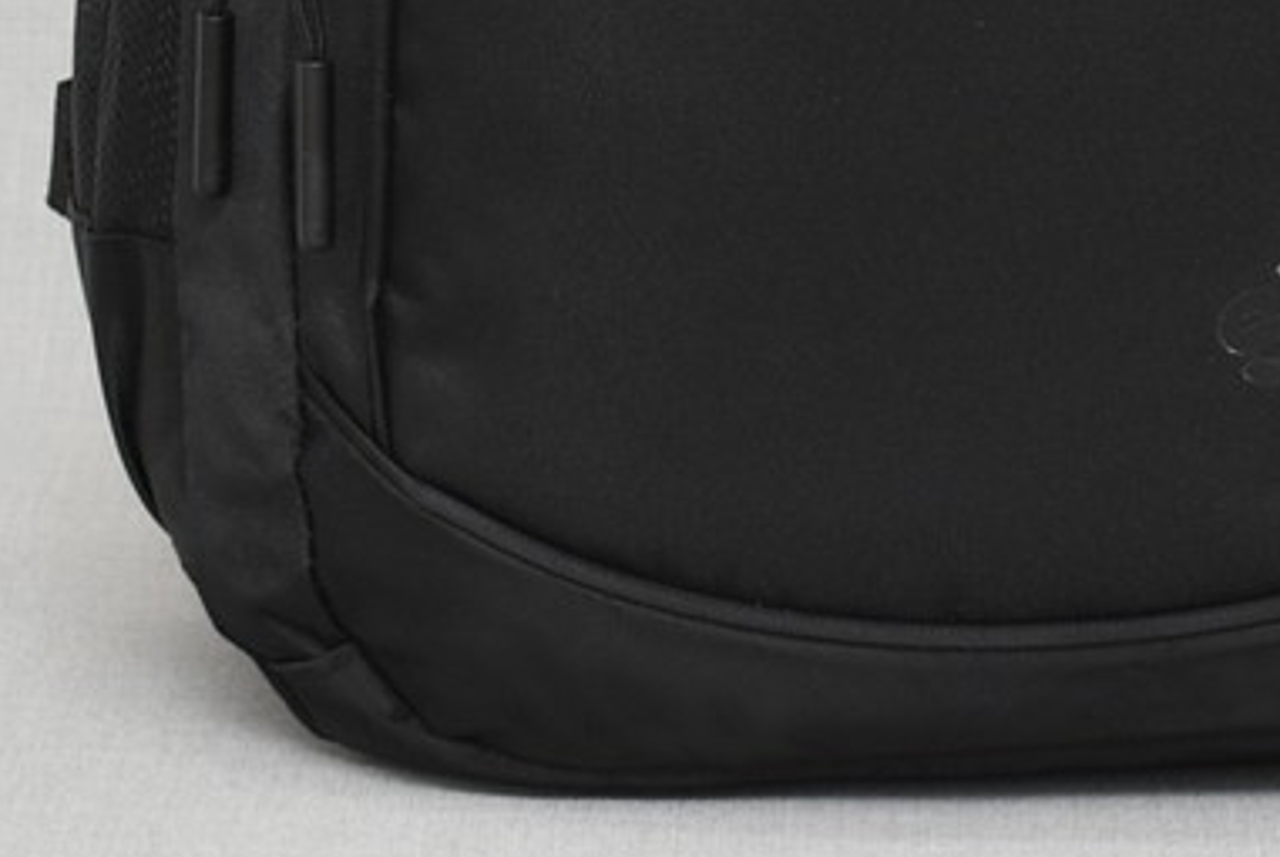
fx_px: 8069
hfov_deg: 9.1
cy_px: -454
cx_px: 957
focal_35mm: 227
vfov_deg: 6.0
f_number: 5.6
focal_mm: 45
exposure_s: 1/60
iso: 100
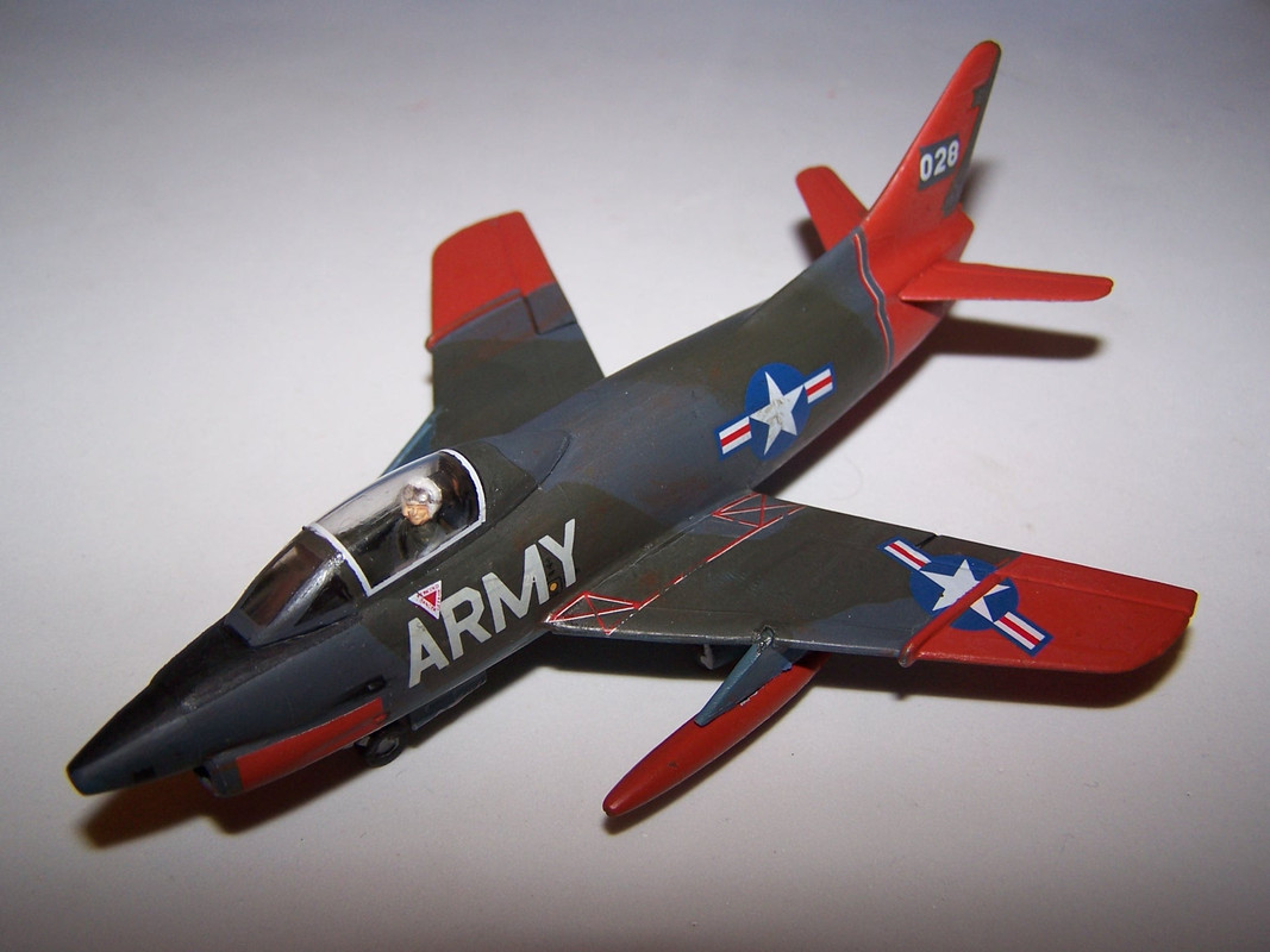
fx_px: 1394
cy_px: 476
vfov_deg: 37.7
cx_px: 635
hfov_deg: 49.0
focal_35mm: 38
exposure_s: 1/60
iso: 80
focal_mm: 6.3
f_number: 2.8
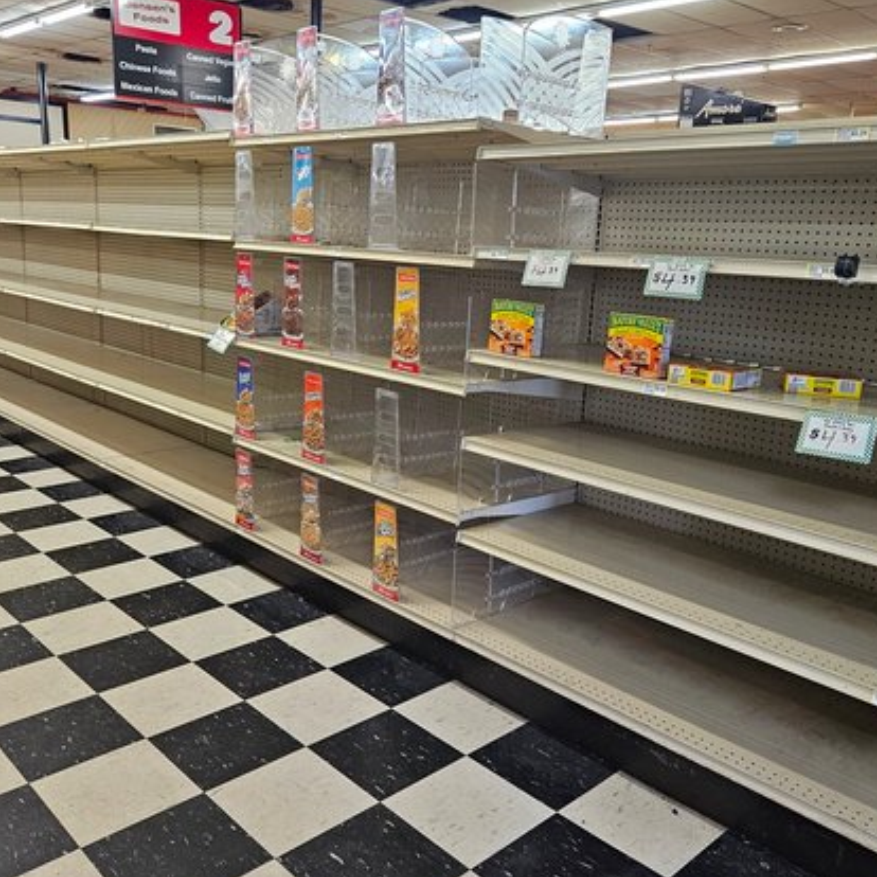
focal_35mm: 31
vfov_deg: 52.5
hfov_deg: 52.5
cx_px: 423
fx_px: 889
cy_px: 427
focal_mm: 5.4
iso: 200
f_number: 1.8
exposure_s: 1/120
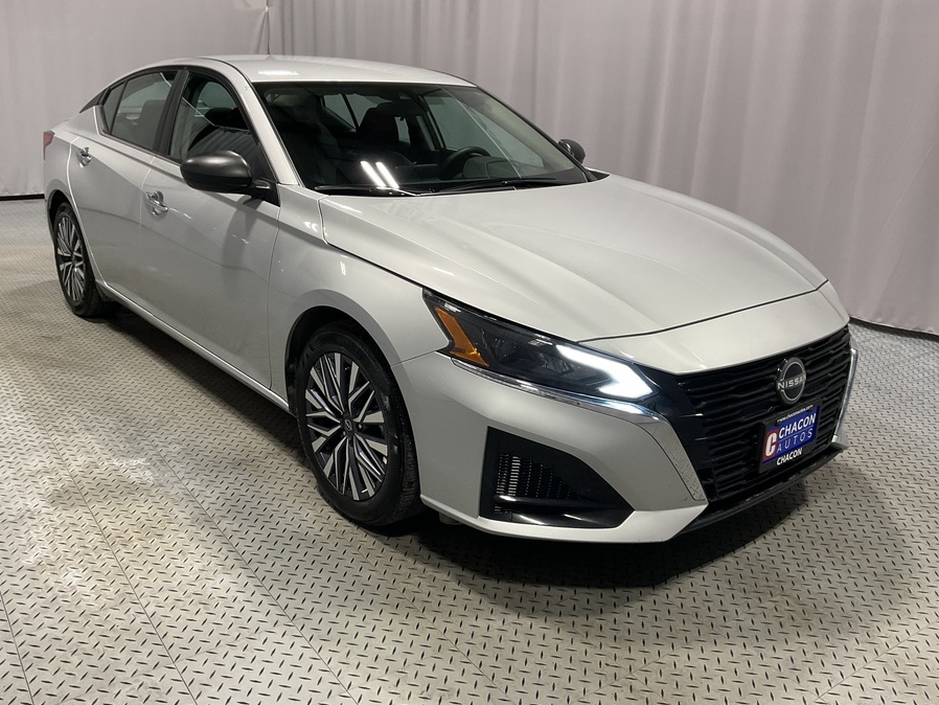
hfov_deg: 58.3
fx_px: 841
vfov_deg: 45.4
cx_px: 440
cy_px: 331
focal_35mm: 31
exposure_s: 1/60
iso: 32
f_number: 1.8
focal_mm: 3
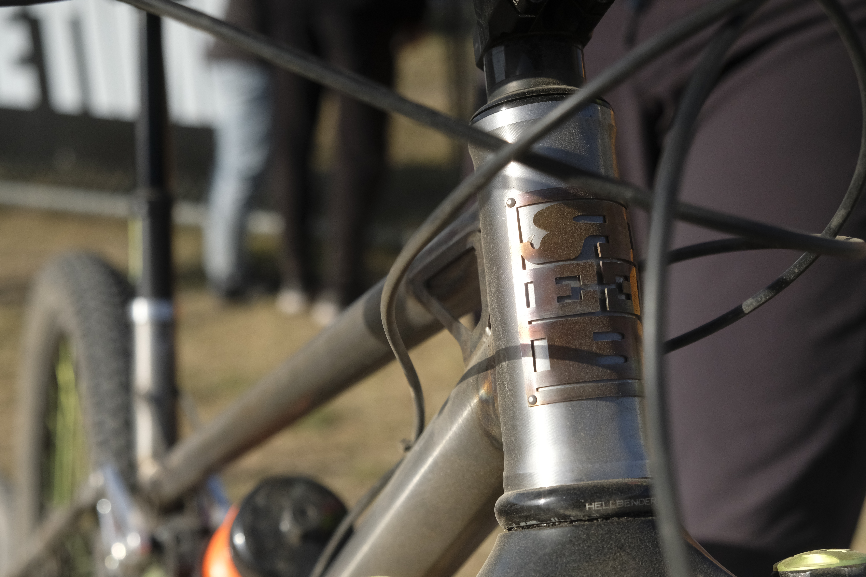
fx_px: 1227
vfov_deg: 26.5
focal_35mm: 51
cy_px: 288
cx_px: 433
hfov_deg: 38.9
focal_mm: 34.3
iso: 1600
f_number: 4.5
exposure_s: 1/6400
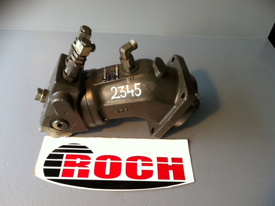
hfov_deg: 51.3
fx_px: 286
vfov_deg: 39.7
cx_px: 134
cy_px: 105
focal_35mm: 36
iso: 80
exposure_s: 1/30
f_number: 2.8
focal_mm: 3.85
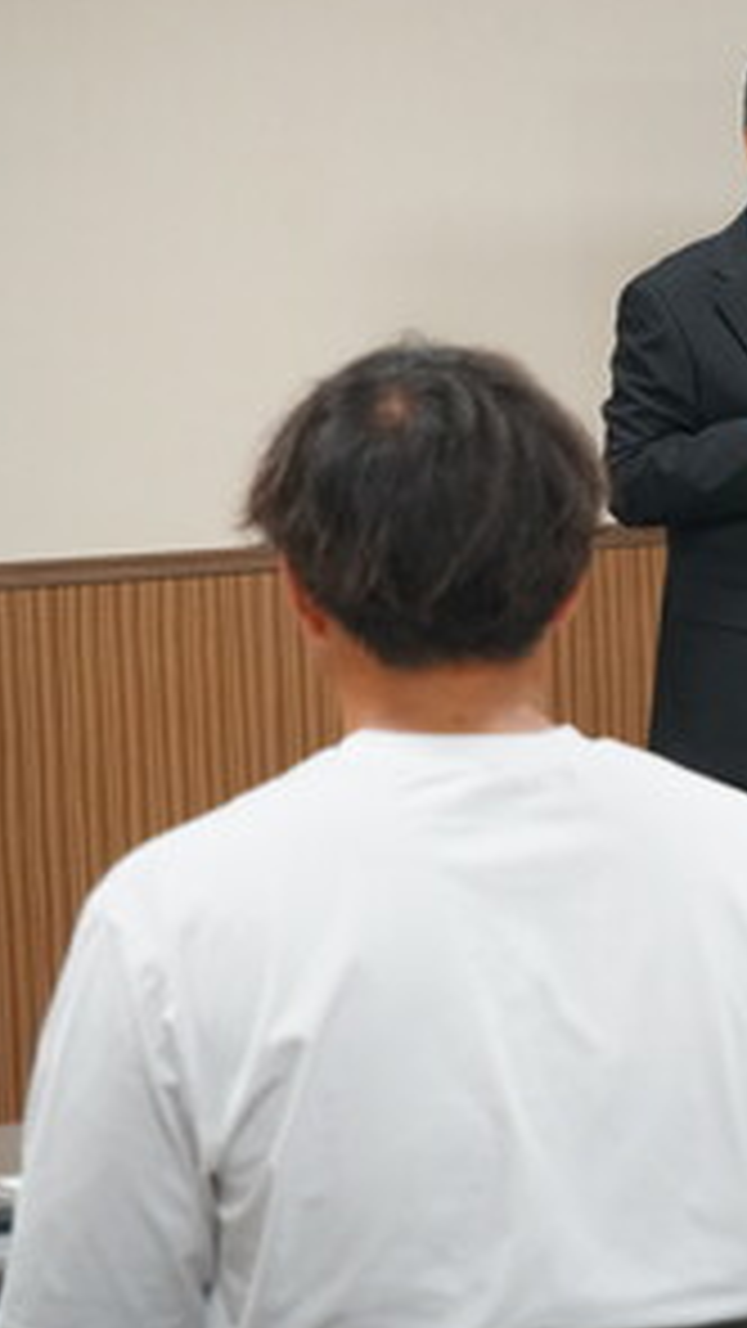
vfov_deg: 16.8
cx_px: 1008
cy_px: 621
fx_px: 4506
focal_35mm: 128
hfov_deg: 9.3
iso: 2500
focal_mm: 50
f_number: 5.6
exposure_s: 1/160
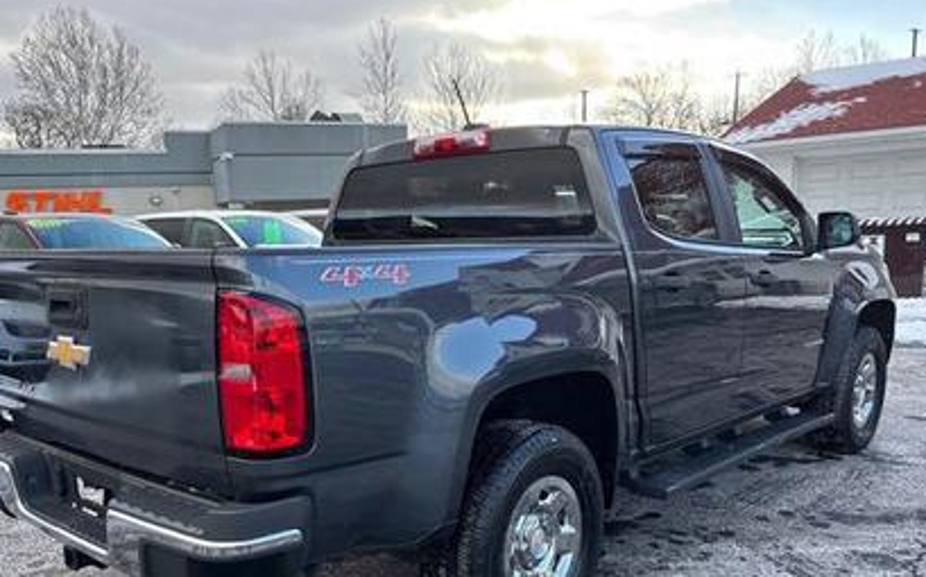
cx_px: 371
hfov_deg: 56.3
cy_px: 394
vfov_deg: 36.7
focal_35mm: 34
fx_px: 857
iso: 50
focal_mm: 5.96
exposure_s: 1/425
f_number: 1.6
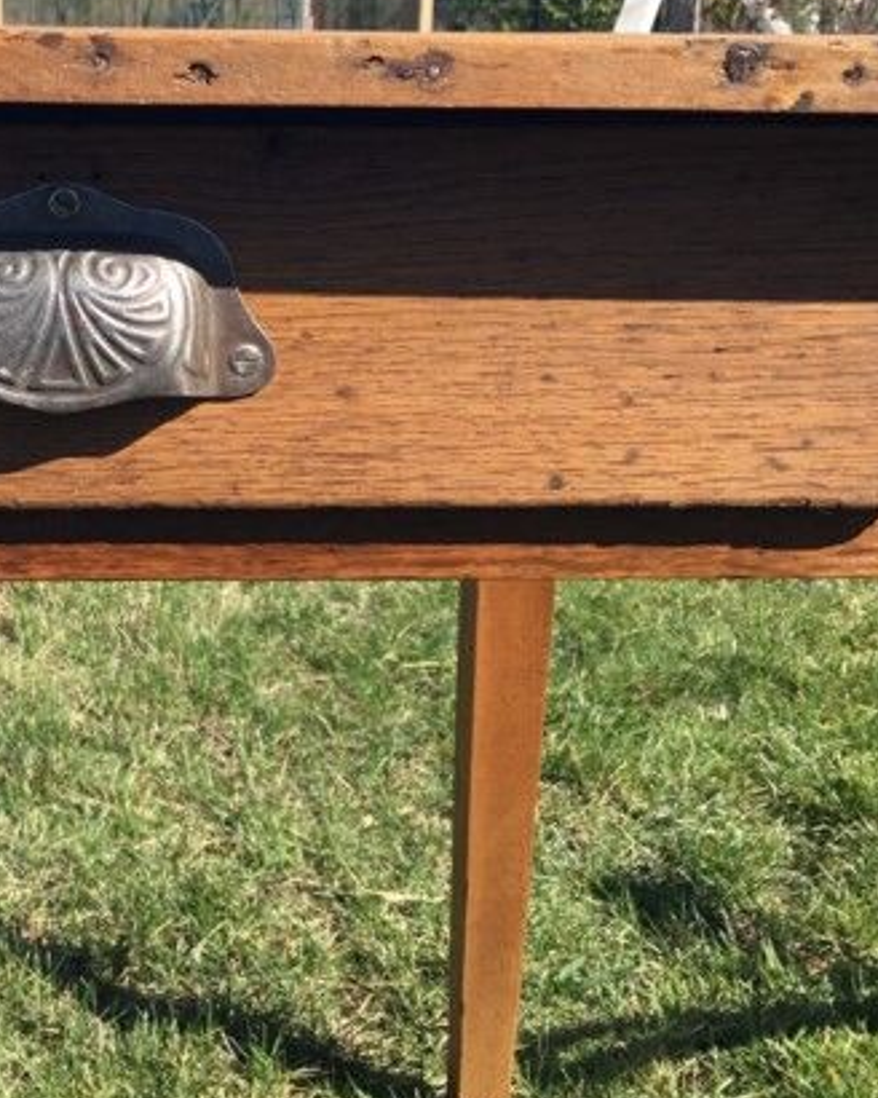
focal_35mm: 59
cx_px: 70
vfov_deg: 31.9
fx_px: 1916
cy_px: 461
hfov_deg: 25.0
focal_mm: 3.3
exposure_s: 1/727
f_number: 2.4
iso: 25
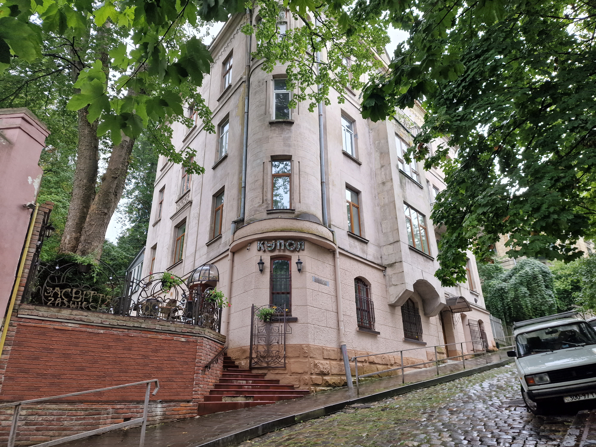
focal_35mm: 23
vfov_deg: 58.9
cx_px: 298
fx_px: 396
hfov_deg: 73.9
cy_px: 224
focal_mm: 6.4
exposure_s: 1/180
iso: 50
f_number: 1.8
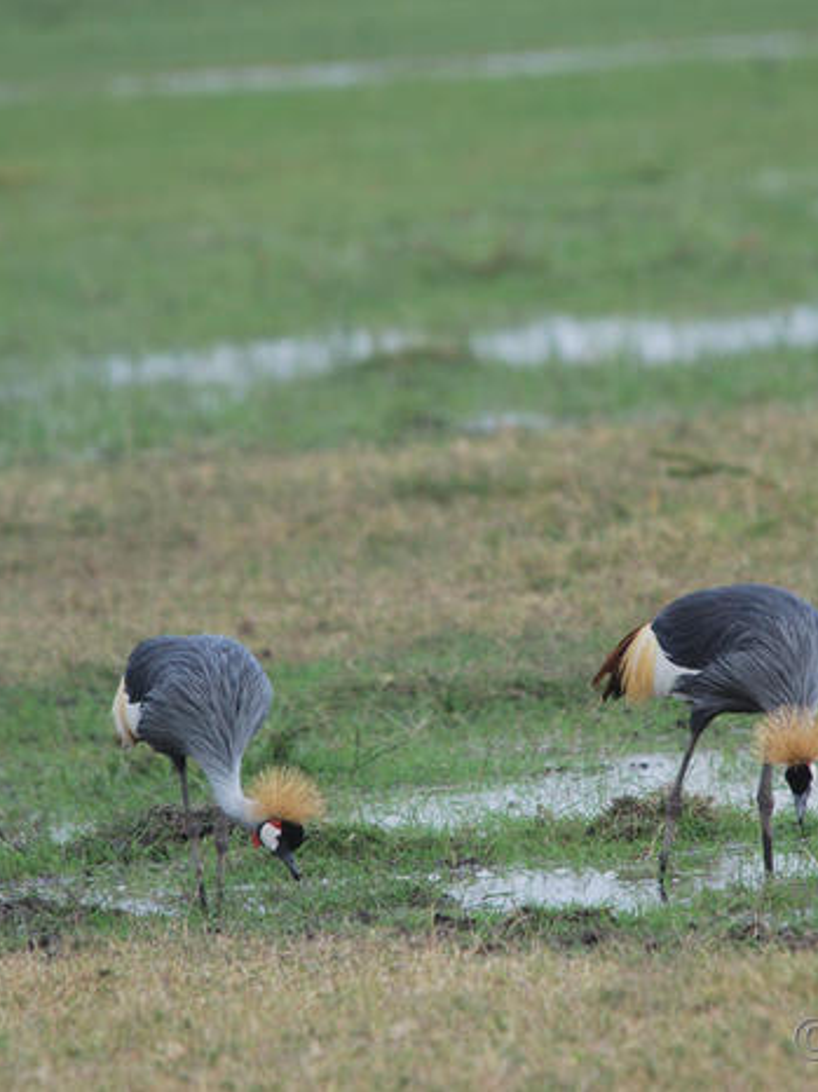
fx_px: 24630
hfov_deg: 1.9
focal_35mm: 781
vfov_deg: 2.5
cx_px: 520
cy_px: 546
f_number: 5.6
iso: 160
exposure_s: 1/500
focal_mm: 360
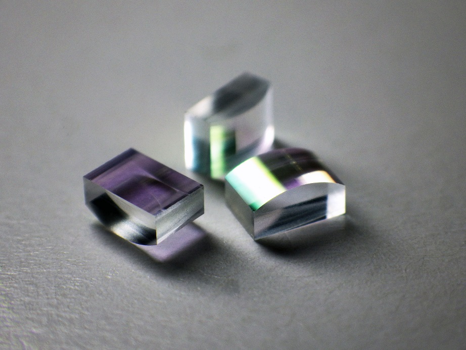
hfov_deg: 19.6
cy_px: 175
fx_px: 1347
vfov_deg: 14.8
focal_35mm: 100
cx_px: 233
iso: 125
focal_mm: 18
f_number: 6.5
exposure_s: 1/125
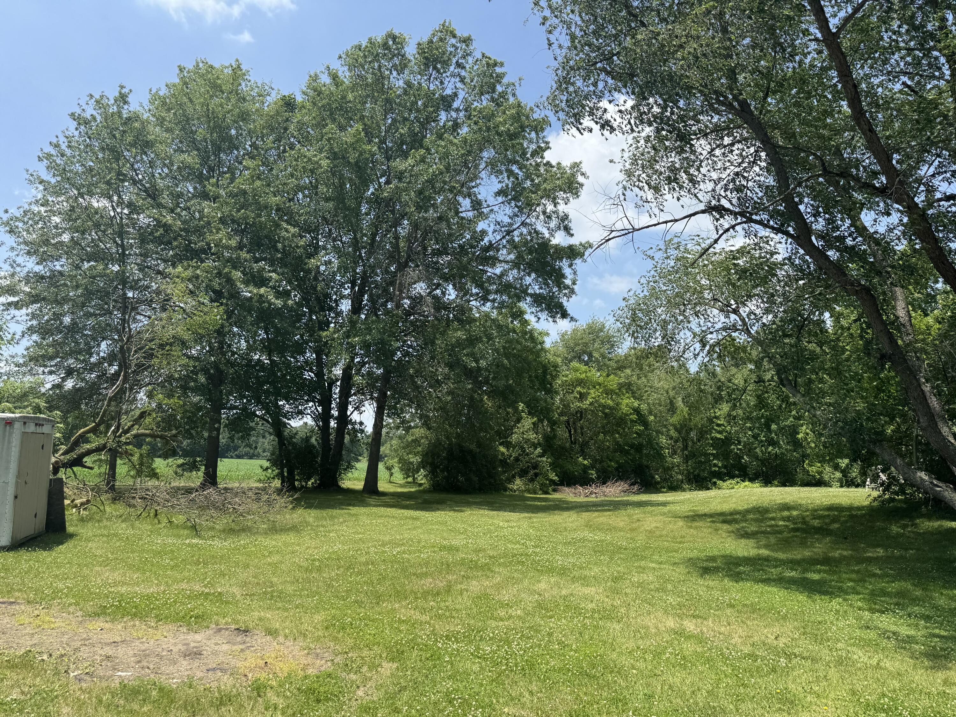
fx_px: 663
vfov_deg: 56.8
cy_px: 358
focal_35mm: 24
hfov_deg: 71.6
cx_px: 478
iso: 80
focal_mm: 6.76
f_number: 1.78
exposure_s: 1/2604
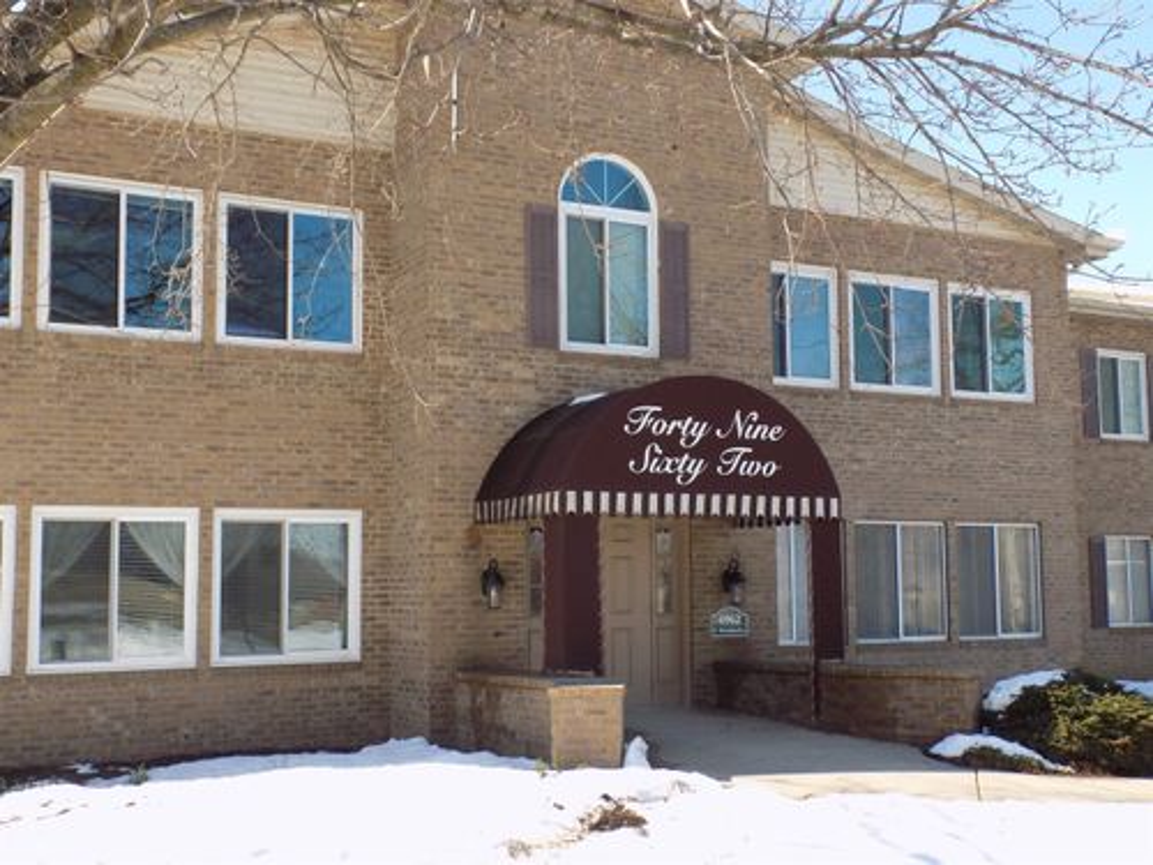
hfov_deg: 45.8
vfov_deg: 35.1
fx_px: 1366
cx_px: 576
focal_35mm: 41
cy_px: 432
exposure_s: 1/320
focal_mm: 7.3
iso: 80
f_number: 3.6
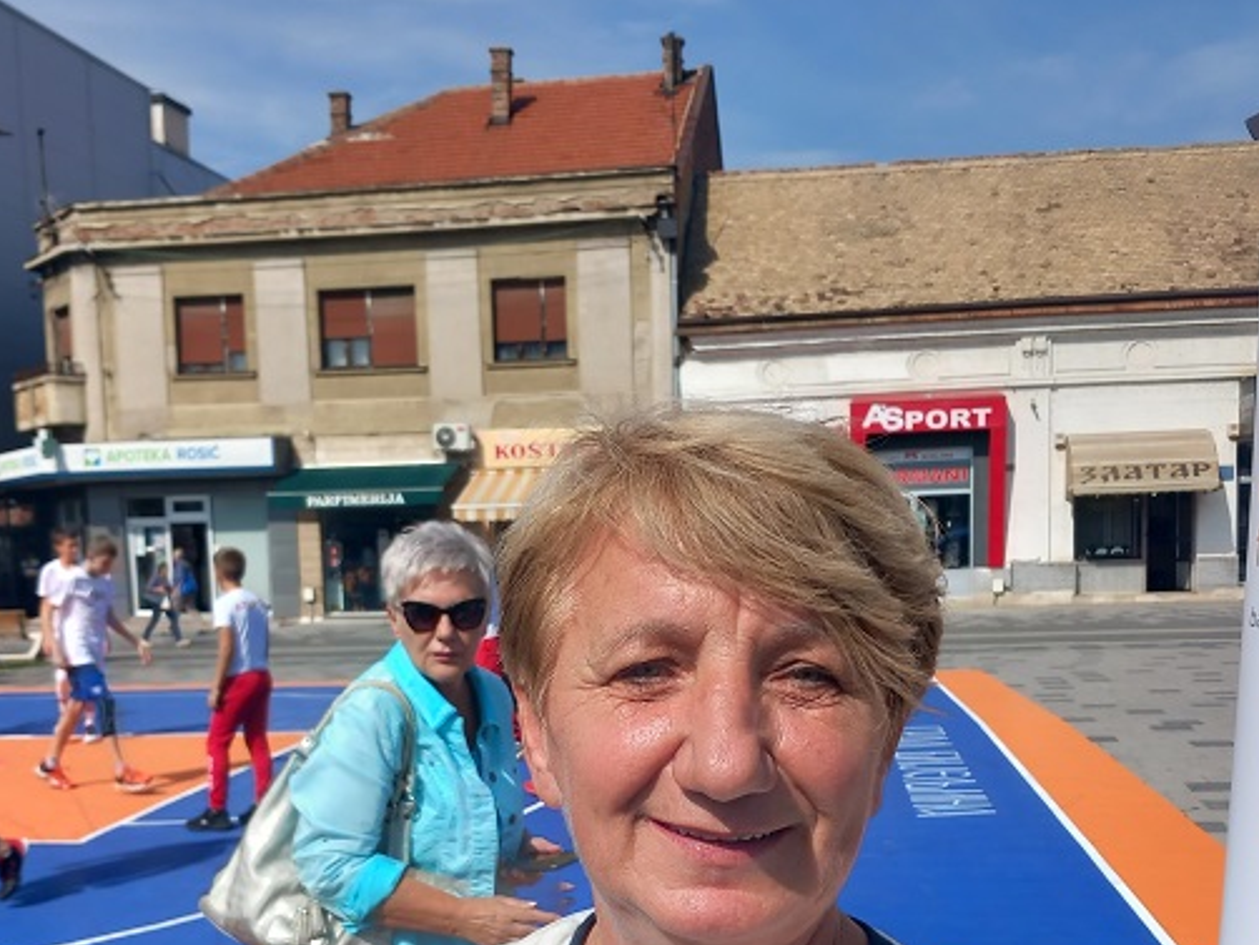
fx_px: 1565
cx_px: 617
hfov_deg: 43.8
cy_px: 727
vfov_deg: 32.9
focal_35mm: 43
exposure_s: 1/712
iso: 20
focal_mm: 4
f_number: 1.8
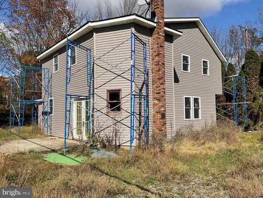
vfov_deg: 48.2
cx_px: 132
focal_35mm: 29
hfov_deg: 61.7
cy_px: 99
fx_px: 220
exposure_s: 1/2427
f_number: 1.8
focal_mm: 3
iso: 16
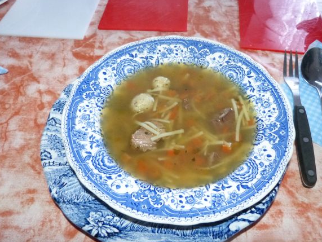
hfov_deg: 63.3
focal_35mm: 28
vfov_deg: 49.8
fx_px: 261
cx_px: 175
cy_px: 120
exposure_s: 1/60
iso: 800
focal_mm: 4.5
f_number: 2.8
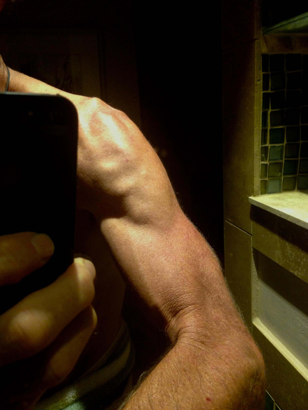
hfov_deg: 42.9
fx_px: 391
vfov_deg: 55.4
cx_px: 154
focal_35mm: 33
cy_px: 205
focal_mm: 4.13
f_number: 2.4
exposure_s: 1/20
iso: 320
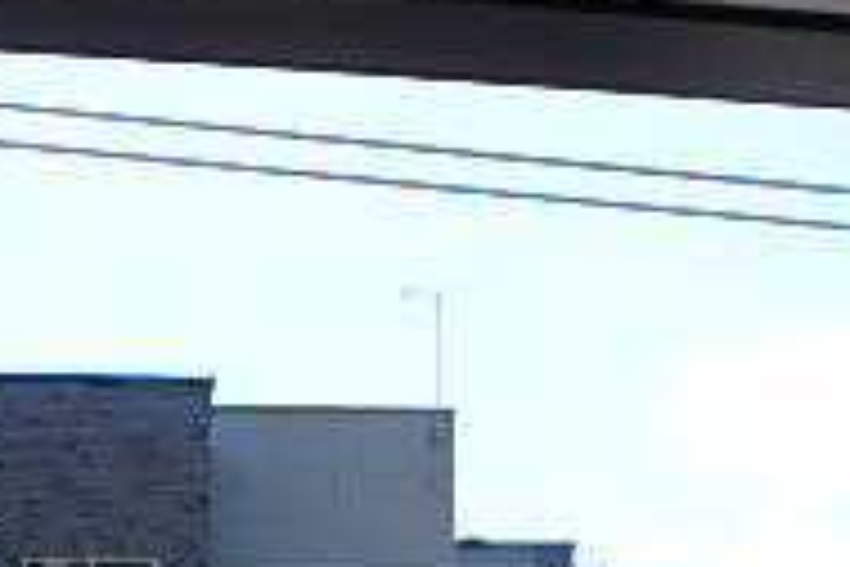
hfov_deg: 27.1
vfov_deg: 15.6
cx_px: 256
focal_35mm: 74
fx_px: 1747
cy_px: 1048
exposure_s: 1/800
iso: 125
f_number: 3.5
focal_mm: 3.7
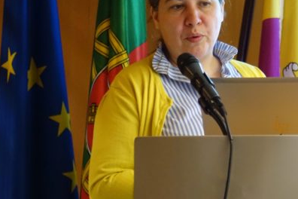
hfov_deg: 5.7
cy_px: 79
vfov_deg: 3.8
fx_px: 3013
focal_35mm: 364
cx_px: 260
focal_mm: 73.3
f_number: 2.8
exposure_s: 1/60
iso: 2000
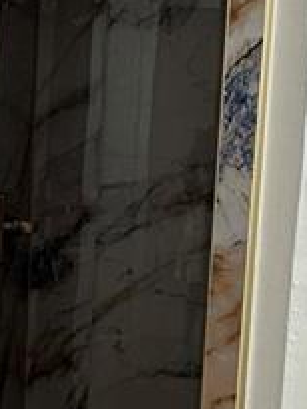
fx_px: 969
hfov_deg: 17.8
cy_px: 233
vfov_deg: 23.8
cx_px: 48
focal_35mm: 82
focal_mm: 2.22
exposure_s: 1/120
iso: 200
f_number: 2.2
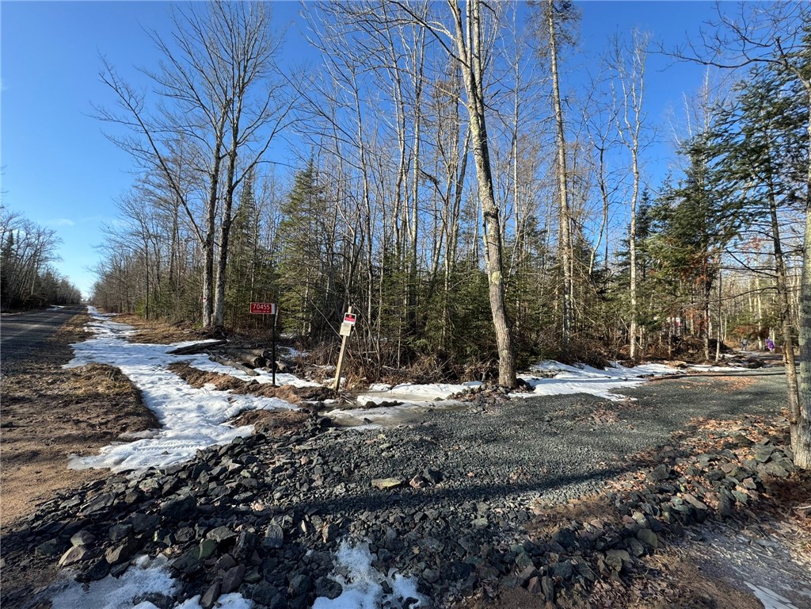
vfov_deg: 85.7
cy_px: 304
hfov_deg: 102.1
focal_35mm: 14
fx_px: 328
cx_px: 406
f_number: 2.2
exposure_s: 1/569
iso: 40
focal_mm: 2.22
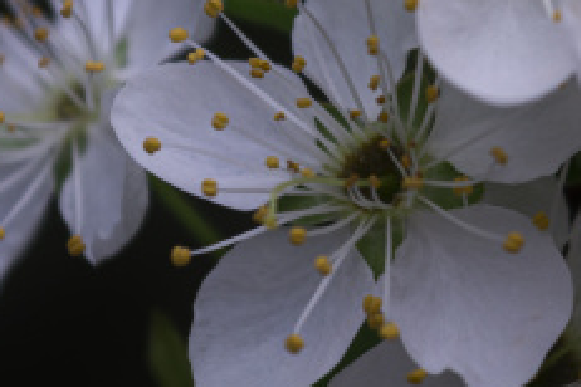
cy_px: 59
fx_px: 16735
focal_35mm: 1037
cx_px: 548
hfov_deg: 2.0
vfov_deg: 1.3
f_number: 5
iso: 110
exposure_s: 1/200
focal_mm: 200
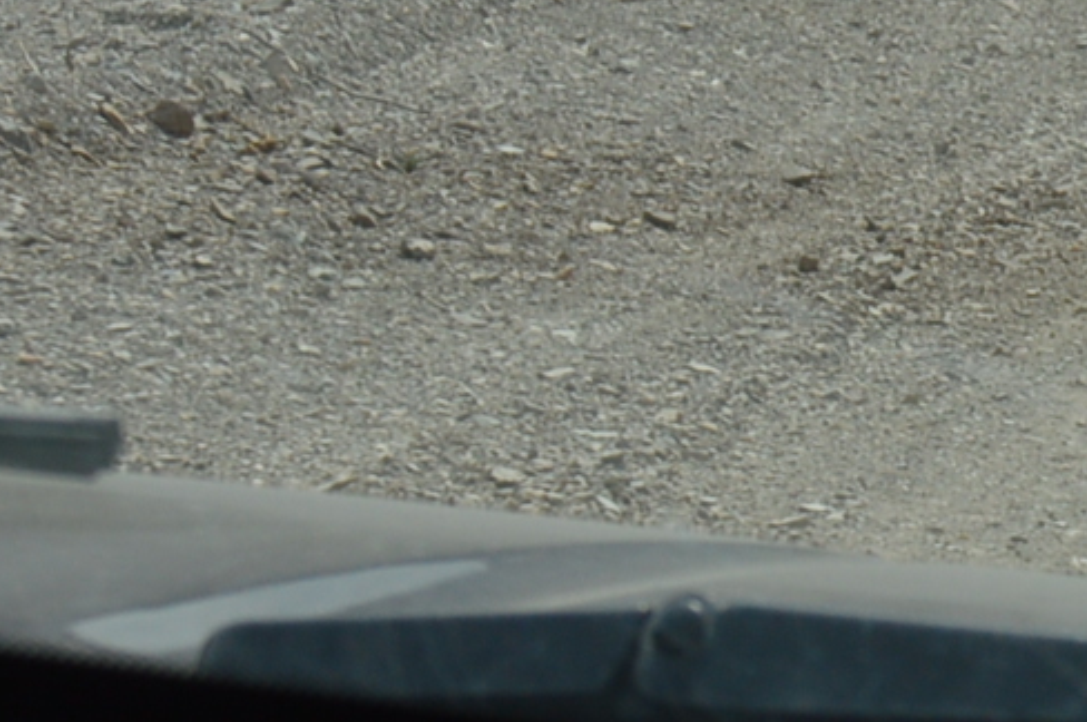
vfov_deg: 5.8
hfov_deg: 9.1
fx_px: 6694
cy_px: -1328
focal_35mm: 222
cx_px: -361
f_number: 9
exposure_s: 1/320
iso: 100
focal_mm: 24
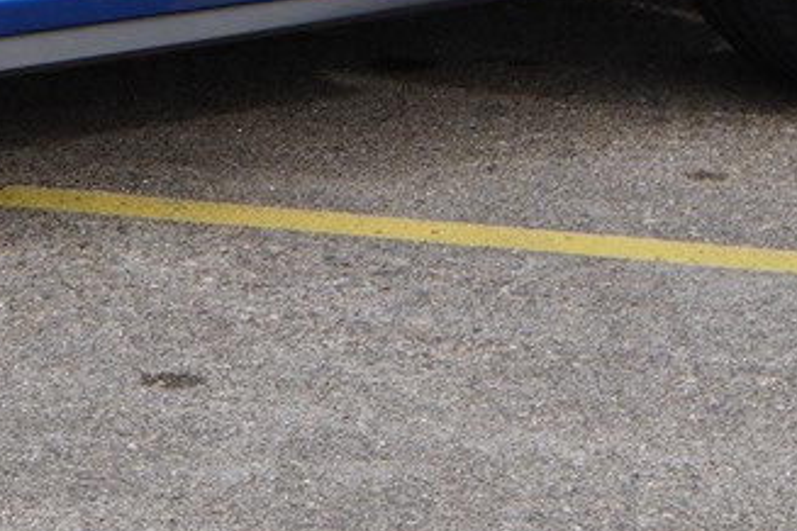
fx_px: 9098
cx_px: -507
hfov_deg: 5.0
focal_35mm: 411
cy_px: -212
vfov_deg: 3.3
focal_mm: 70
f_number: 6.3
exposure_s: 1/200
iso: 100
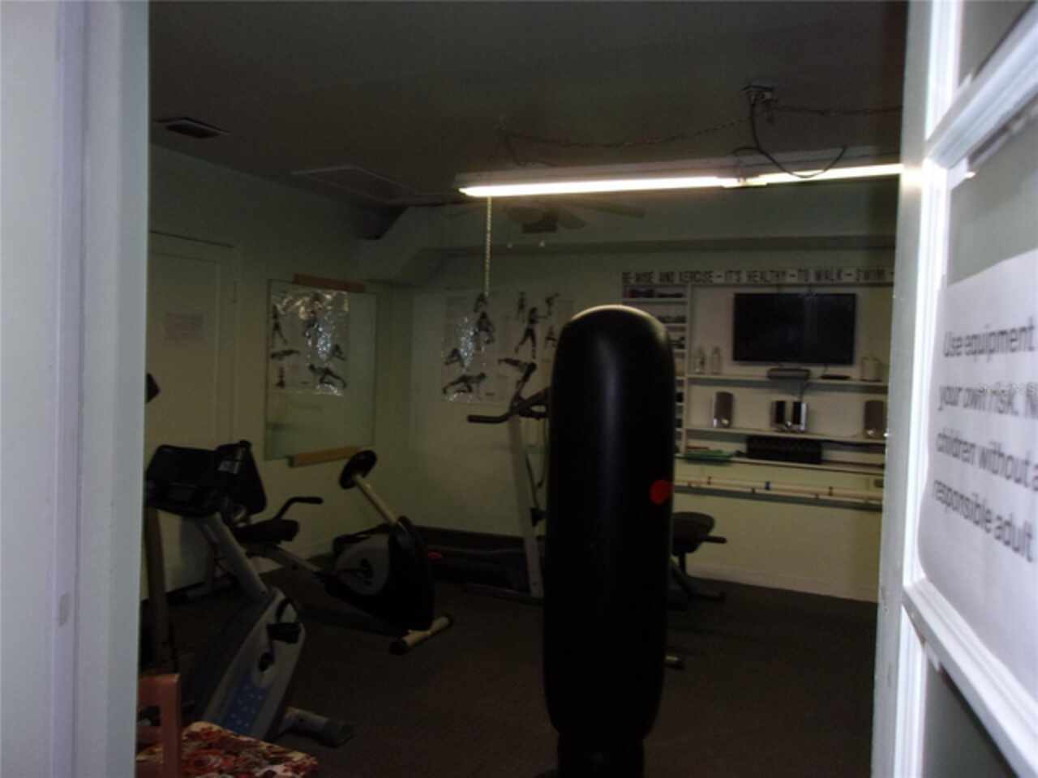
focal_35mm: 27
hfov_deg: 65.3
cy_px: 389
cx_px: 519
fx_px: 810
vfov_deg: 51.4
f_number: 3
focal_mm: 4.9
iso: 200
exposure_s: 1/34
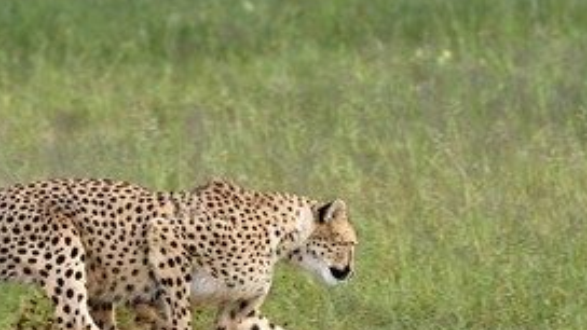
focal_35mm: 323
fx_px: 5027
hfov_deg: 6.7
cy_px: 179
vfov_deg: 3.8
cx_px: 199
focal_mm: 200
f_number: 5
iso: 400
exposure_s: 1/1000
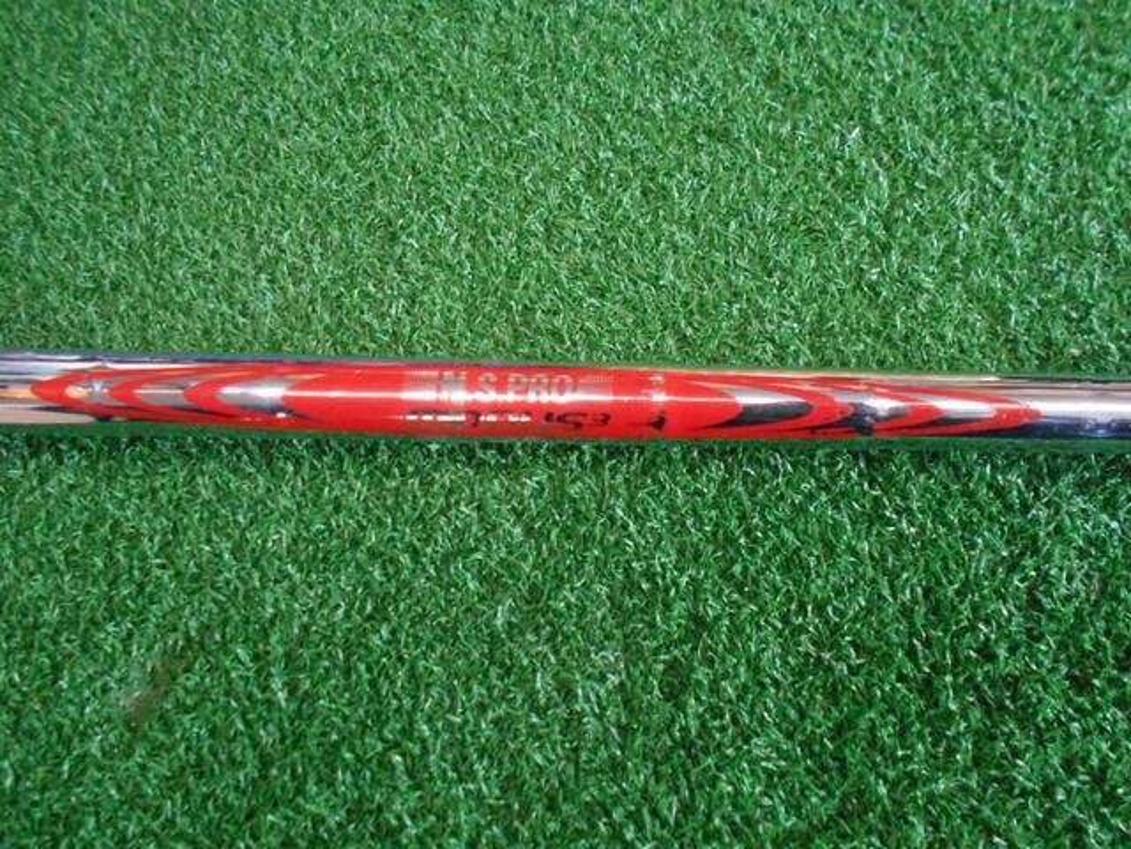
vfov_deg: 53.1
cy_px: 424
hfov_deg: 67.3
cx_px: 566
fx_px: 849
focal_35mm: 26
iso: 800
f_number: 3.2
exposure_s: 1/80
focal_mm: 4.6
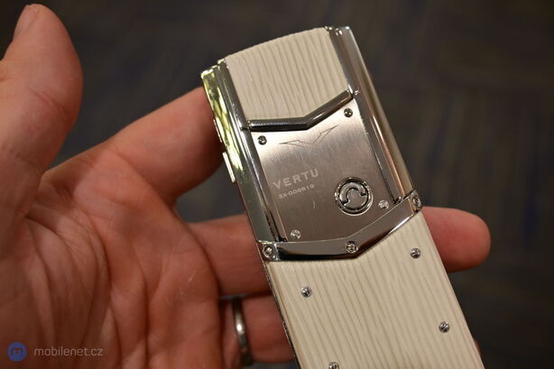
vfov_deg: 34.2
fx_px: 600
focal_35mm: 39
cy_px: 184
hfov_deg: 49.6
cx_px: 277
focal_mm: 26
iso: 400
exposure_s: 1/100
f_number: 5
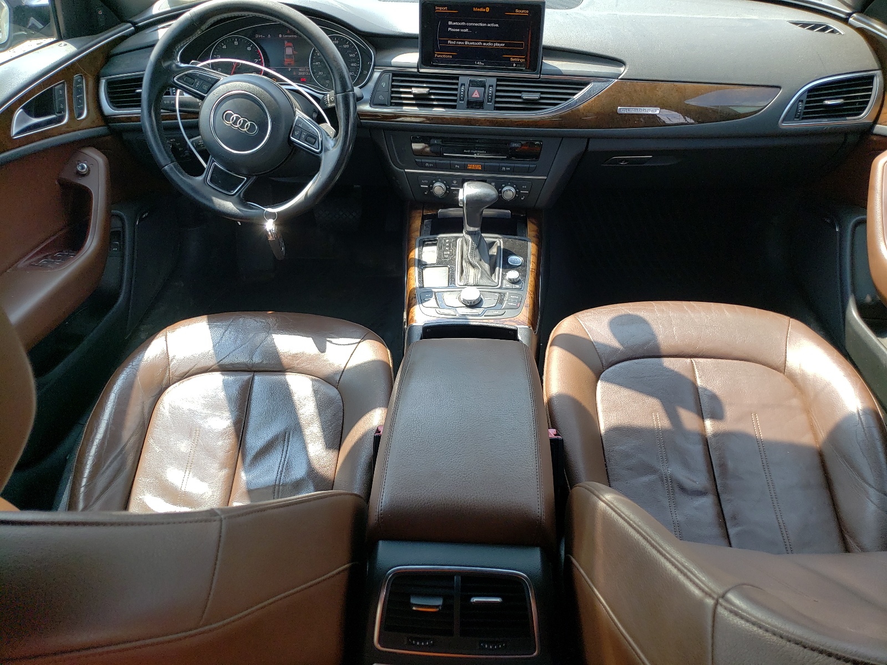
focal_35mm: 26
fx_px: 666
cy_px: 332
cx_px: 444
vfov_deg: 53.1
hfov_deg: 67.3
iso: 50
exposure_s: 1/385
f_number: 1.5
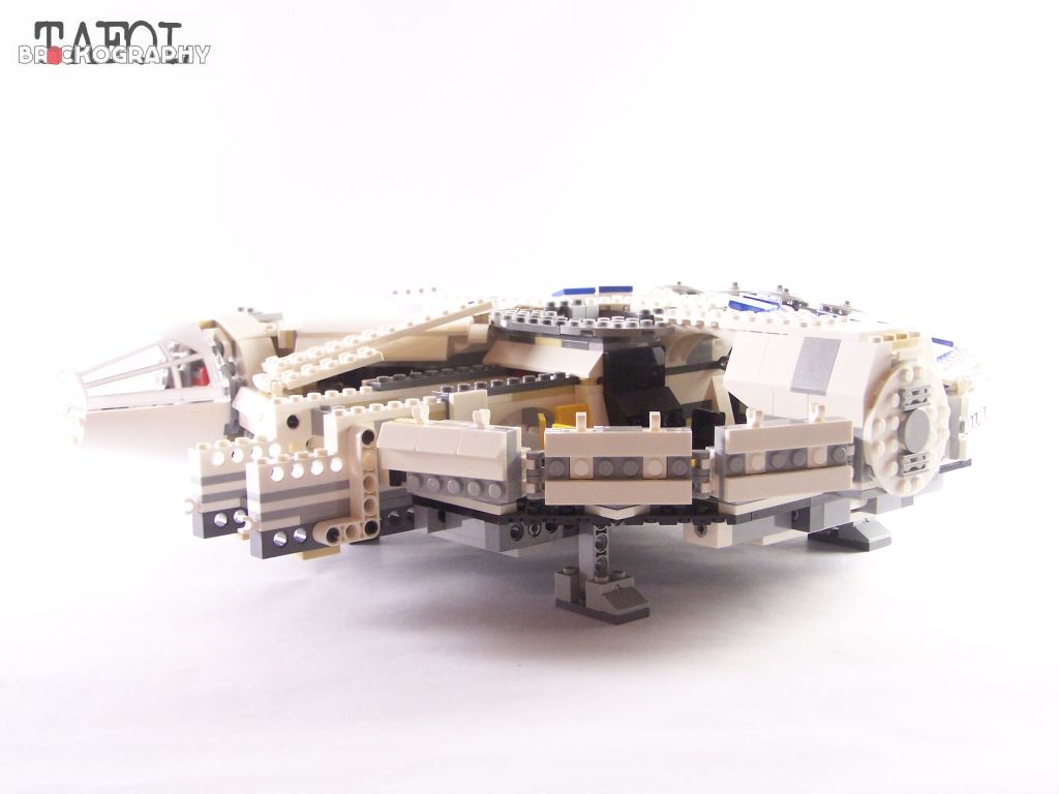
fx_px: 1560
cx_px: 530
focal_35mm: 51
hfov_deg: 37.5
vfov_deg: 28.6
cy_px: 397
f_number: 3.2
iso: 200
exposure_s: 1/20
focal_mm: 8.5
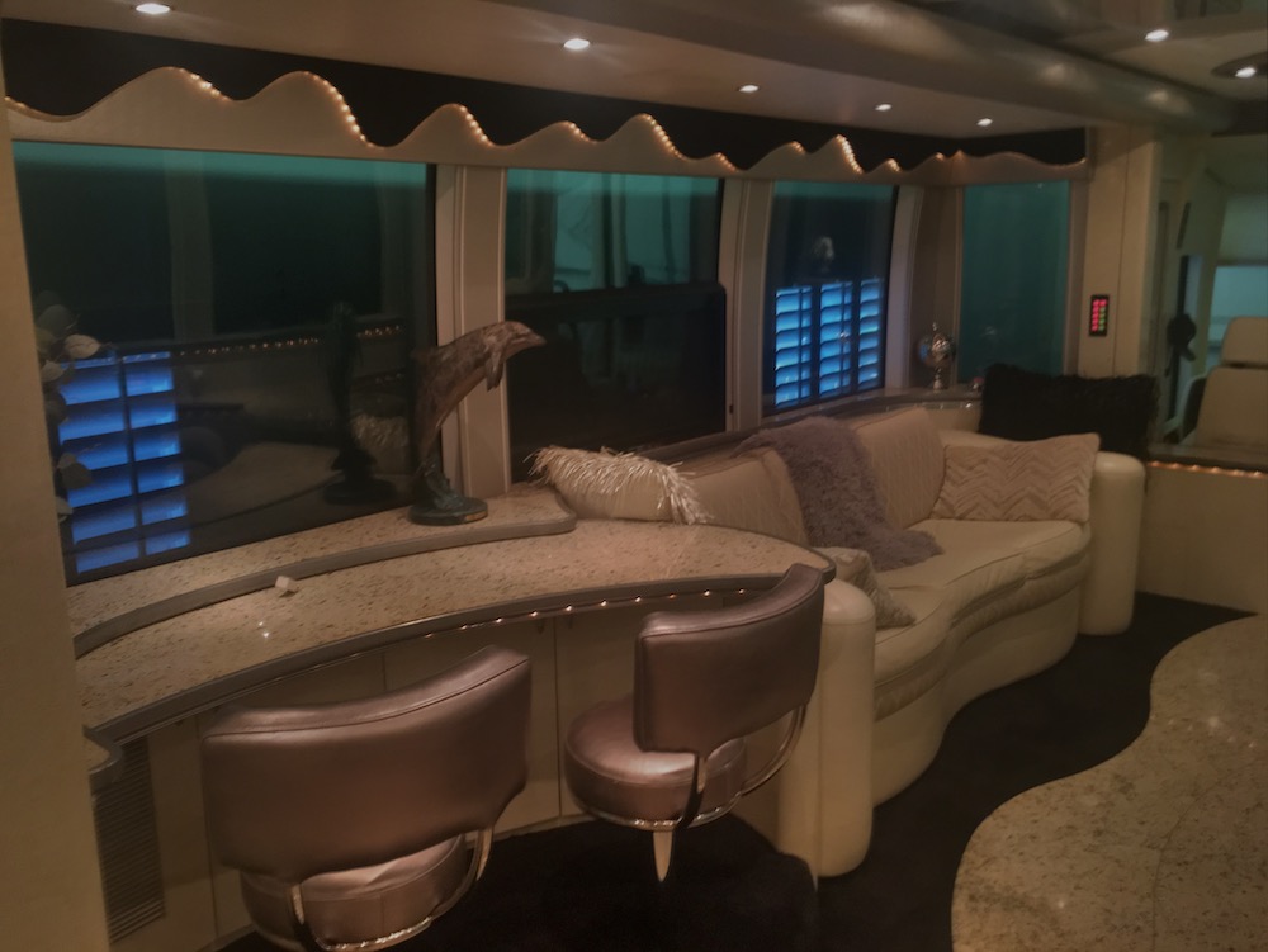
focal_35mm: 29
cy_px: 476
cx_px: 634
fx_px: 1063
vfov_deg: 48.3
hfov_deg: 61.6
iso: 160
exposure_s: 1/30
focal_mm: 4.15
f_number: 2.2
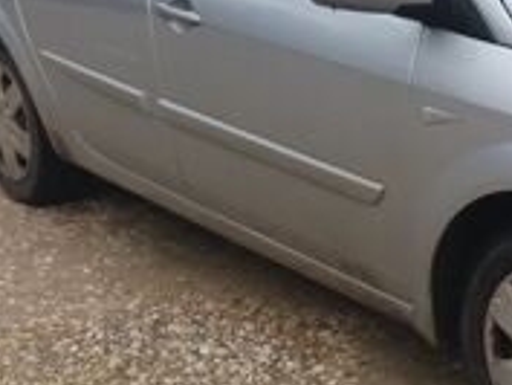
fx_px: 1125
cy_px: 188
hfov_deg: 24.6
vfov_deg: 19.4
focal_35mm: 76
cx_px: 500
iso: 64
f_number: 1.9
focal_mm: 3.7
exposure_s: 1/342
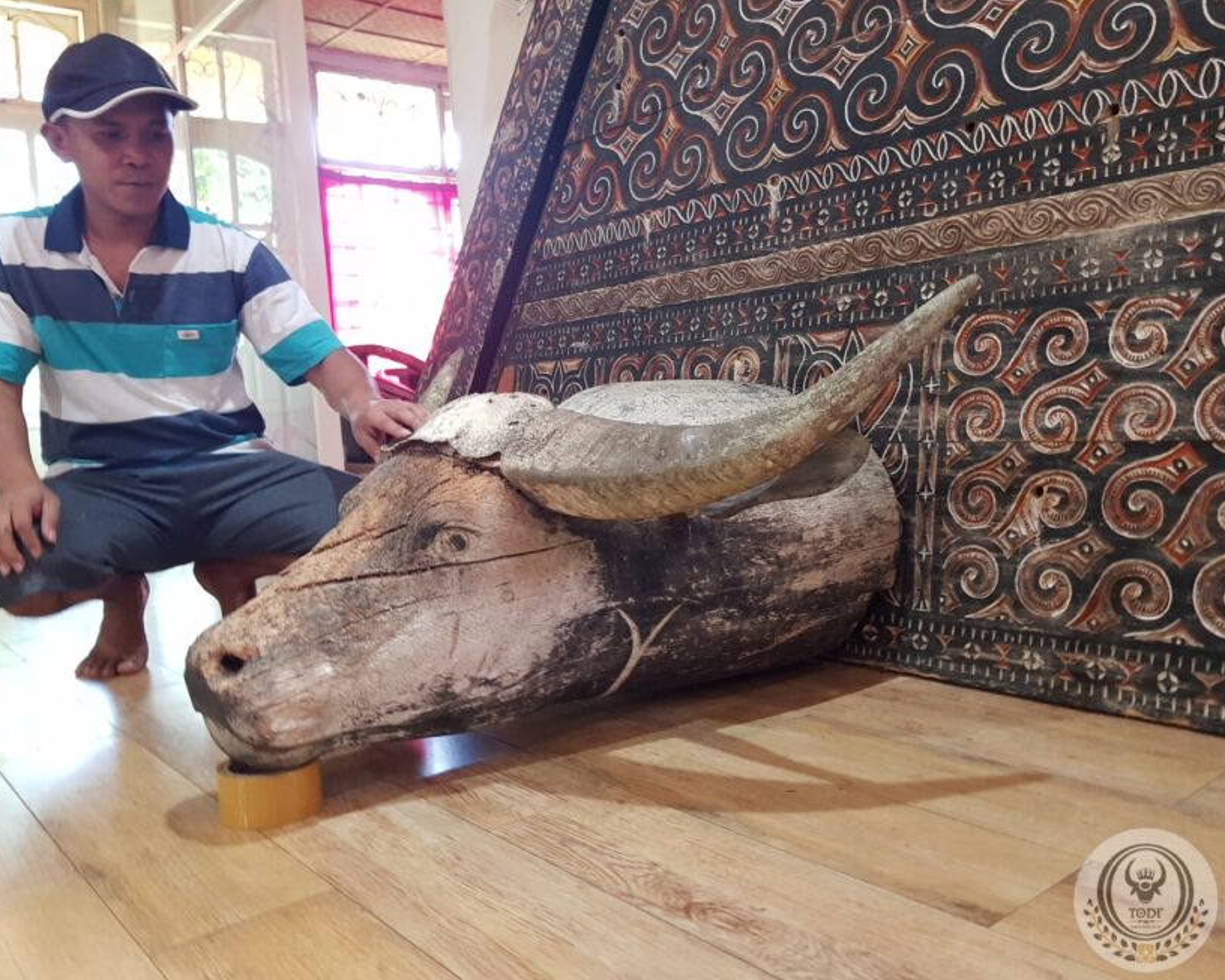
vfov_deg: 51.5
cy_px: 478
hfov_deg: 62.1
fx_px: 1015
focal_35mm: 28
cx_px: 558
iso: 250
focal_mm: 4.3
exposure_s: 1/14
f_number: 1.7
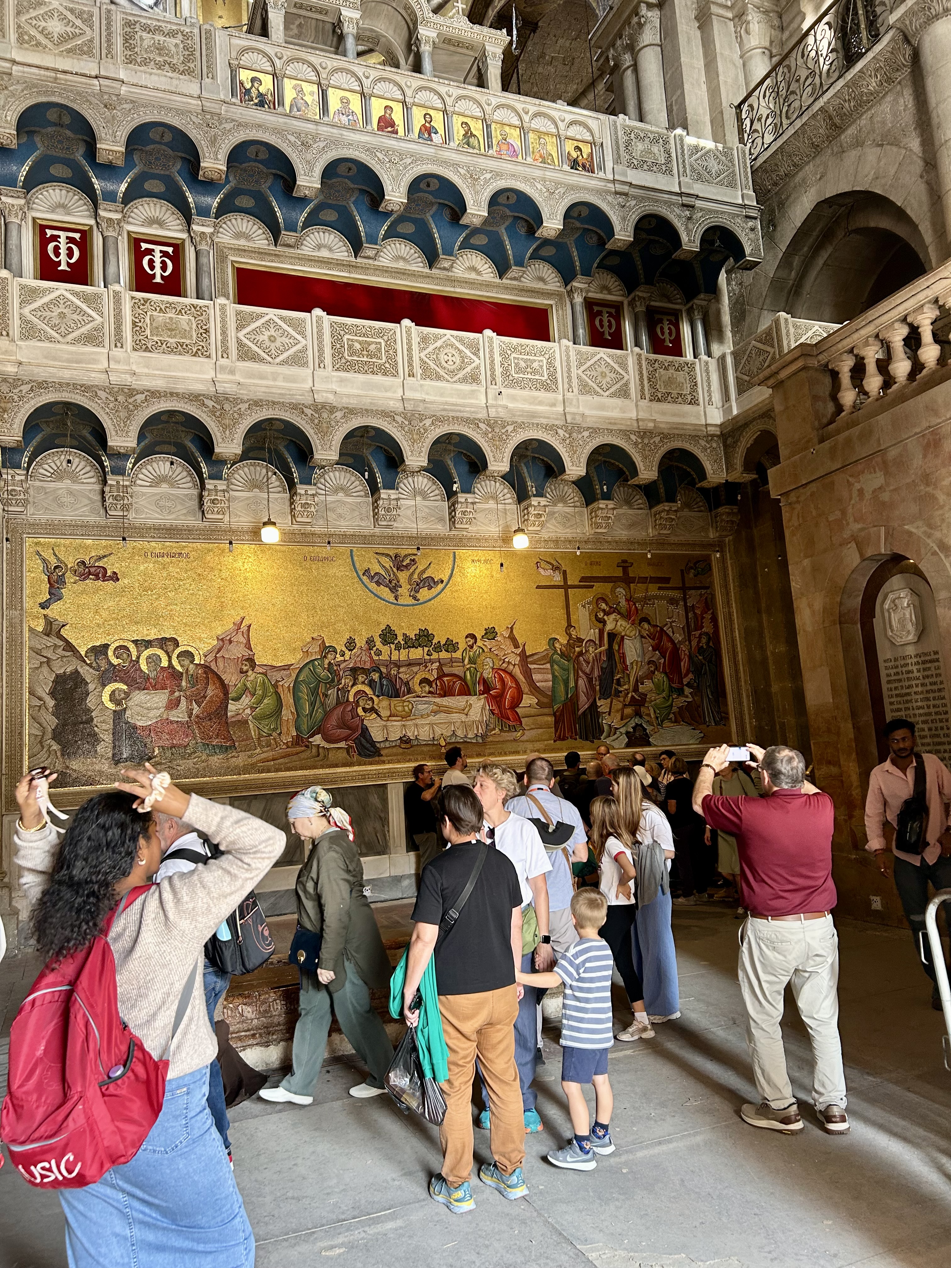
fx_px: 952
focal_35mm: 26
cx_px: 476
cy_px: 634
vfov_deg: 67.3
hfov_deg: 53.1
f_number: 1.5
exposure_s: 1/89
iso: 125
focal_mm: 5.7
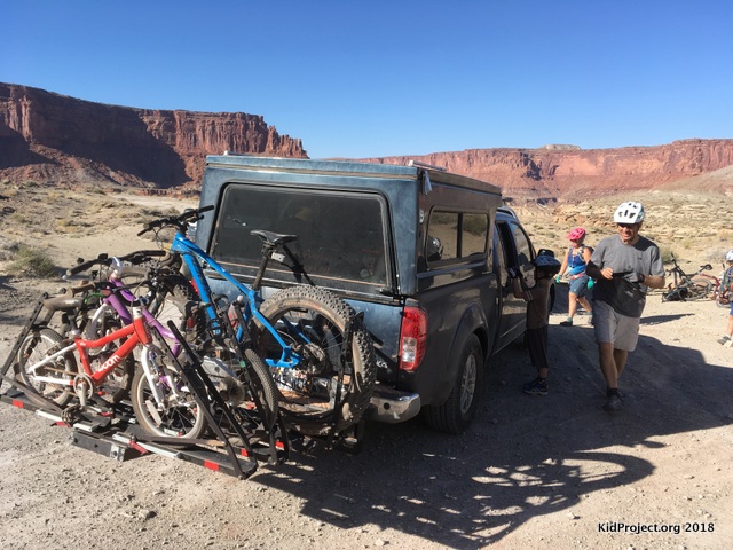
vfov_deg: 48.2
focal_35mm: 29
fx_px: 614
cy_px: 275
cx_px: 366
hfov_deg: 61.7
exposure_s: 1/1040
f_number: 2.2
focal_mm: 4.15
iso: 25
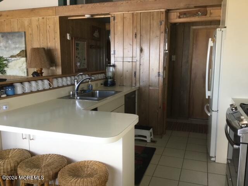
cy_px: 93
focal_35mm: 31
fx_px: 222
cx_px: 124
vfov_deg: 45.4
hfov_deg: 58.4
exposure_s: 1/40
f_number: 2.4
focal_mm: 3.3
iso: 25
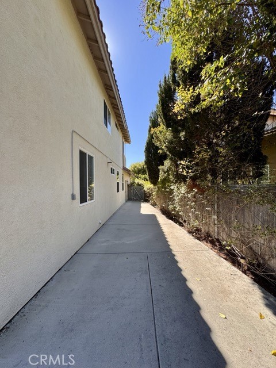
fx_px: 149
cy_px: 184
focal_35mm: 14
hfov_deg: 85.7
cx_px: 138
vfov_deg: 102.1
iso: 50
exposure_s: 1/525
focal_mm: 2.22
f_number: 2.2
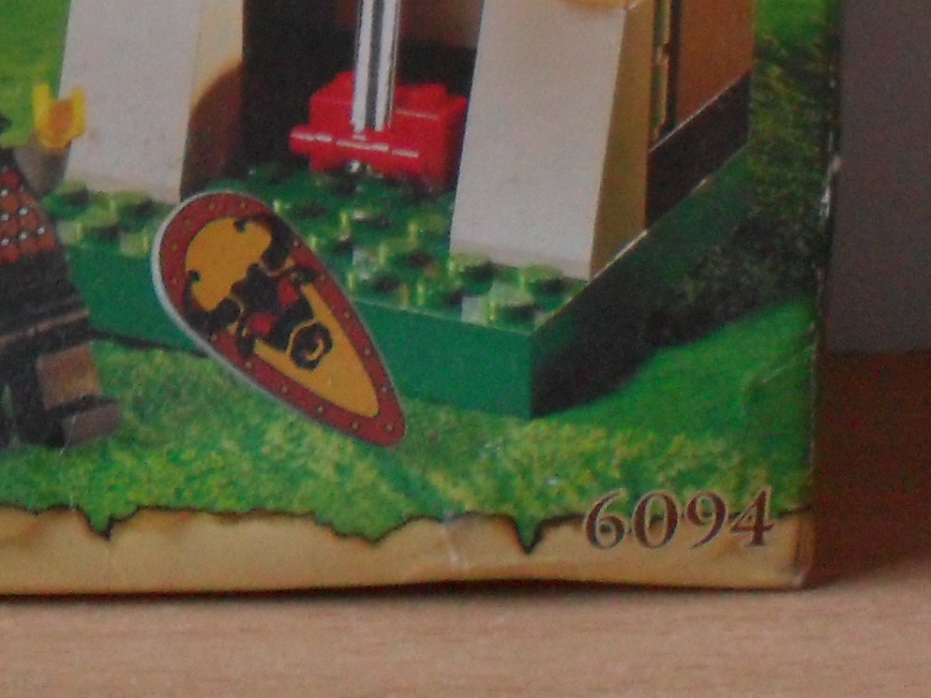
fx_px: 3793
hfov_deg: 13.9
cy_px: -646
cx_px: 170
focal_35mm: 141
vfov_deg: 9.9
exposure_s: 1/20
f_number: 3
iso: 200
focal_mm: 6.3
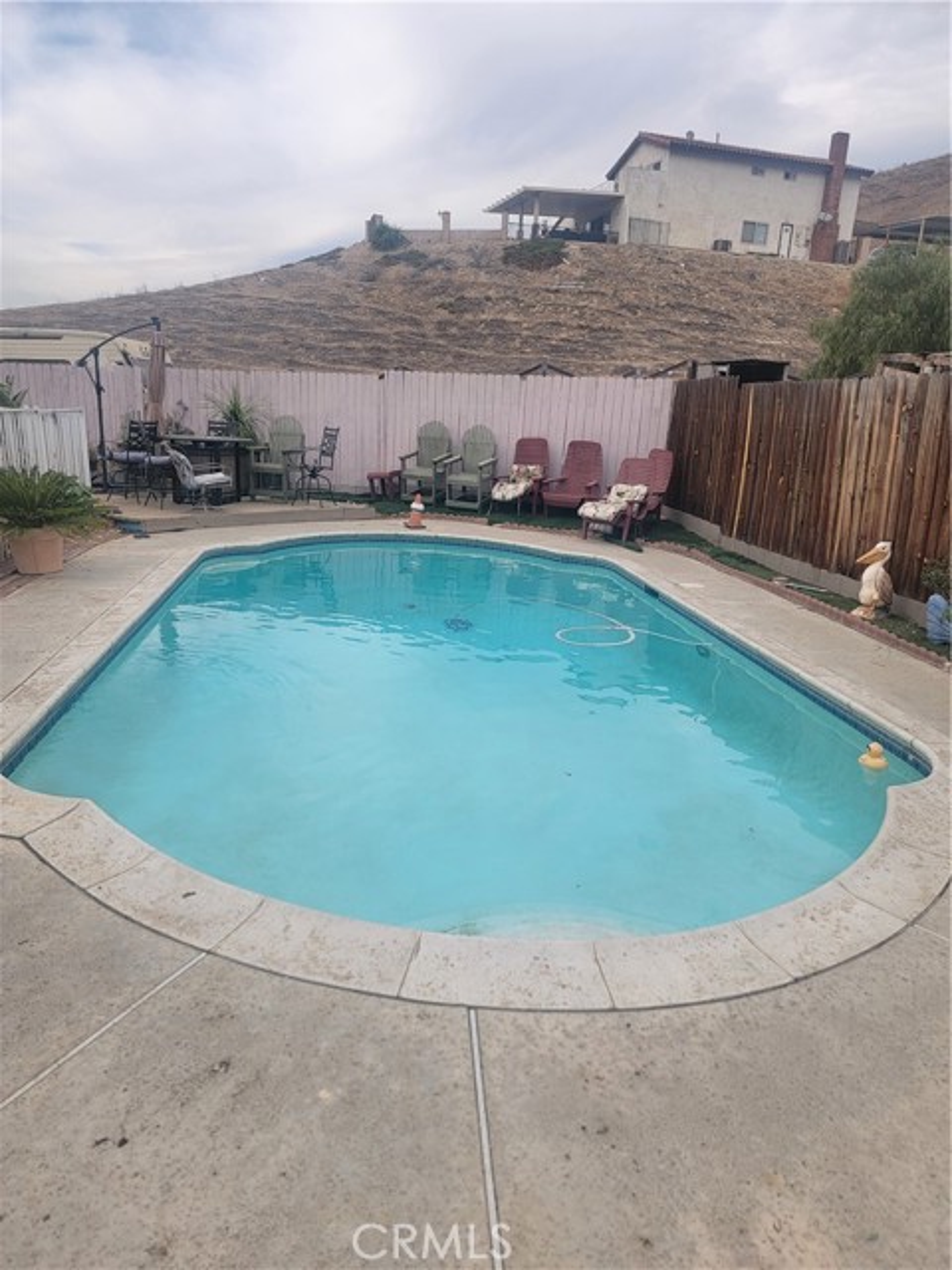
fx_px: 880
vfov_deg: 71.6
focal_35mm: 24
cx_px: 476
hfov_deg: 56.8
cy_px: 635
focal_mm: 6.7
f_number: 1.8
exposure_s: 1/814
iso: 16
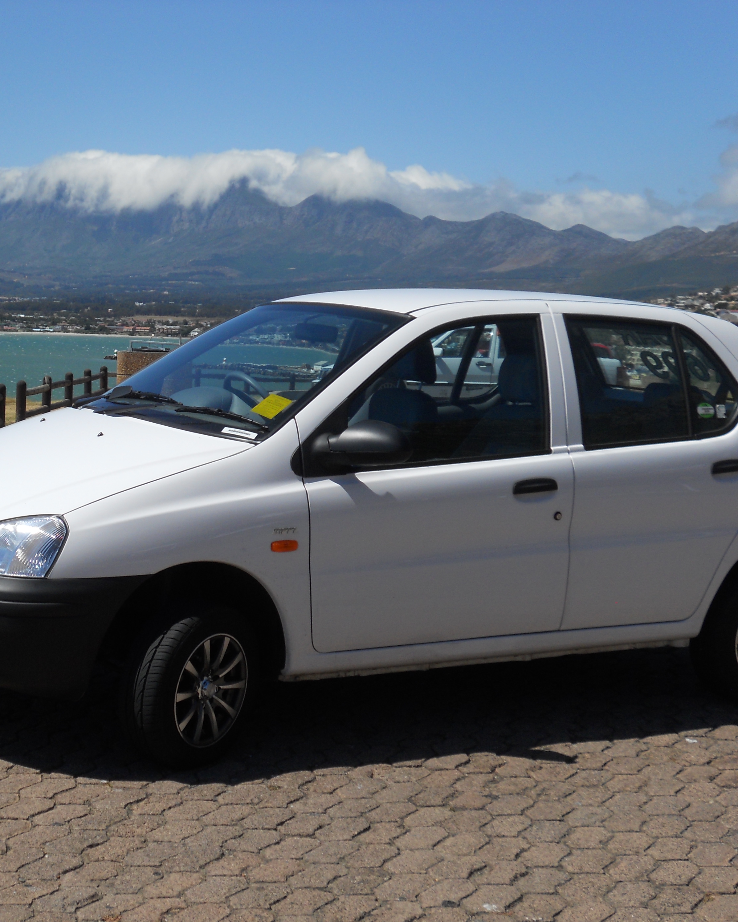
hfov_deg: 24.9
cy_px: 460
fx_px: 1638
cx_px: 128
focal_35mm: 60
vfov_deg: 31.4
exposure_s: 1/1250
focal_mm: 8.2
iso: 80
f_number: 4.3
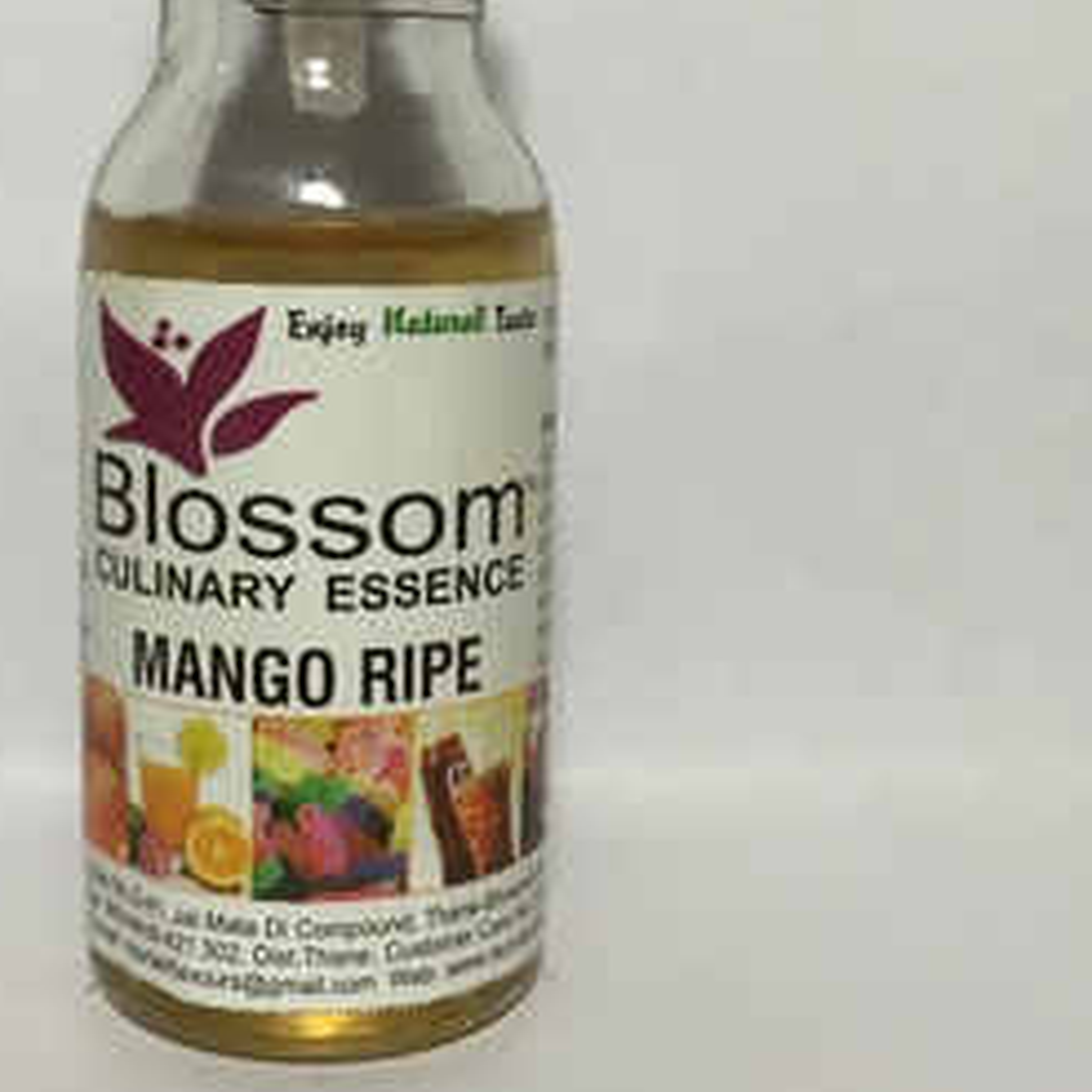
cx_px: 368
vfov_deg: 32.7
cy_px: 428
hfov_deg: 32.5
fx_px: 1856
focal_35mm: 52
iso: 32
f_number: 2.2
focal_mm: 4.15
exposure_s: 1/33
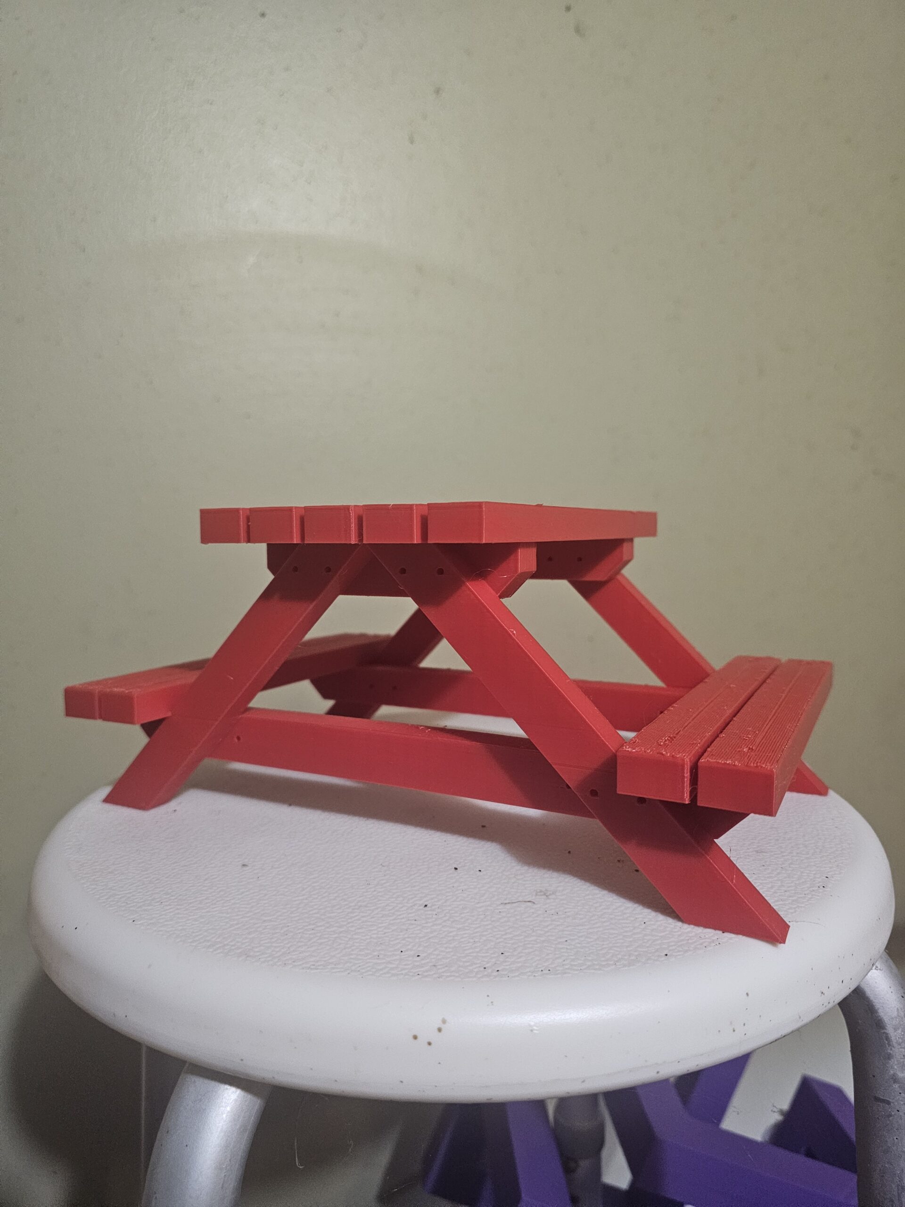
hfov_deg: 58.9
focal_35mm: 23
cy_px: 604
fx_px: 802
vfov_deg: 73.9
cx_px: 452
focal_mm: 6.3
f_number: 1.7
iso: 400
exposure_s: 1/120
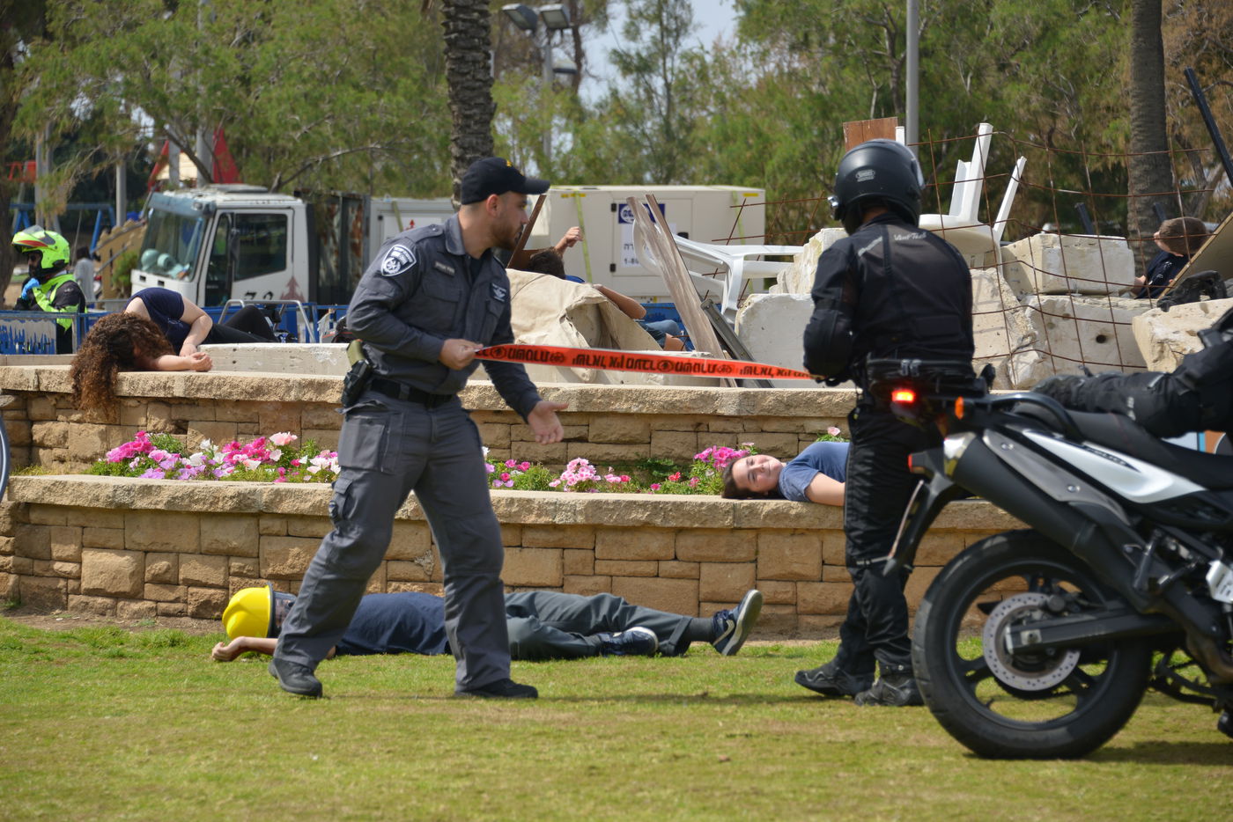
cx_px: 616
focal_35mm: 122
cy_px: 411
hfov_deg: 16.8
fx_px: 4179
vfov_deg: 11.2
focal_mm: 122
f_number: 5.6
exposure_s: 1/1250
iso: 250
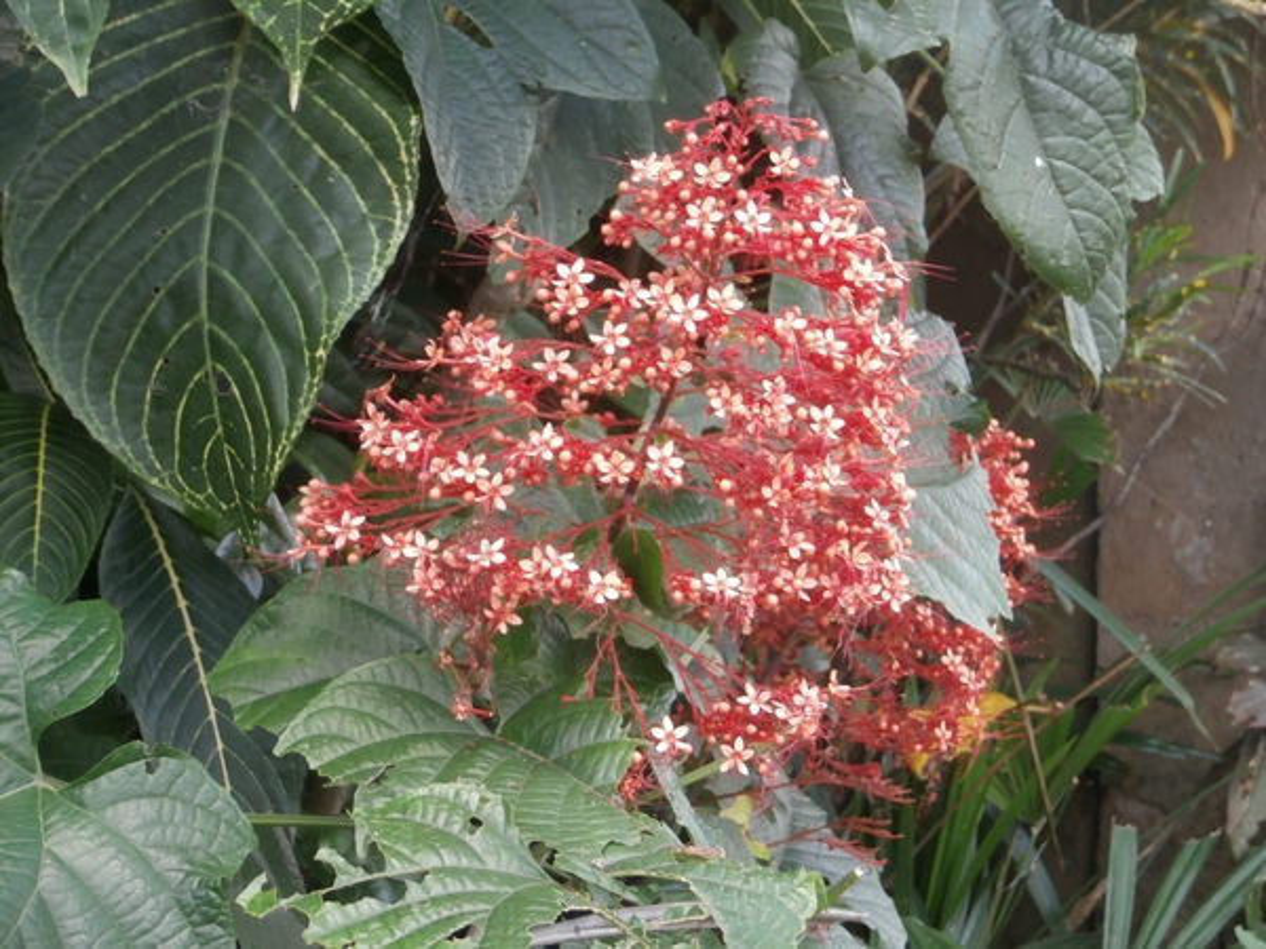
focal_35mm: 110
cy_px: 474
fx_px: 4023
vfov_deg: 13.5
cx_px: 633
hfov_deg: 17.9
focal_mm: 19.54
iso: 125
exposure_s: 1/80
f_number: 5.4
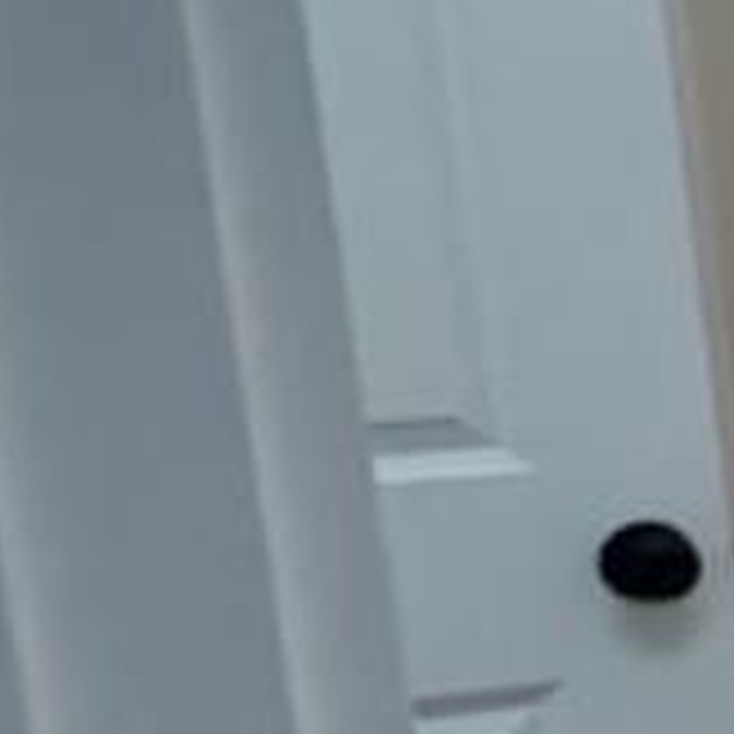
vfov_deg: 15.1
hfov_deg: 9.5
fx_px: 2735
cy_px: 630
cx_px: 2510
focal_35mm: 114
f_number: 2.2
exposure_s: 1/120
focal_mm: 2.22
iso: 320
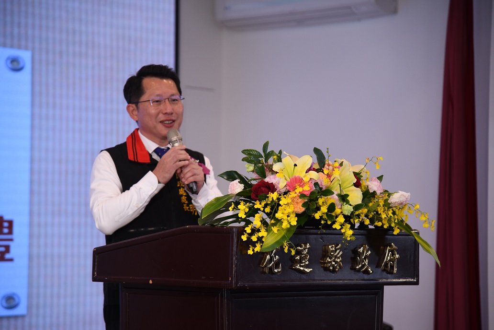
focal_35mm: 120
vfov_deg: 11.4
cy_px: 165
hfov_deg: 17.1
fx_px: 1647
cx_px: 247
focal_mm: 120
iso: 1000
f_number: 4
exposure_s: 1/200
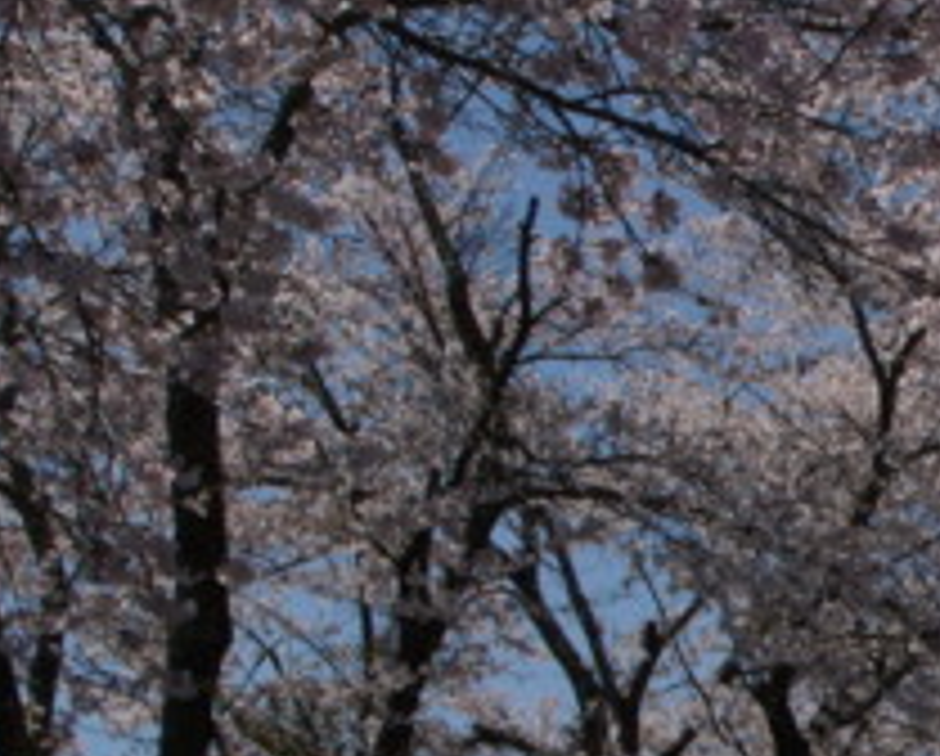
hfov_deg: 13.7
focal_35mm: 129
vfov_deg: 11.8
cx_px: 1565
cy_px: 790
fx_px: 3596
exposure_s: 1/400
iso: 400
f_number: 20
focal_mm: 24
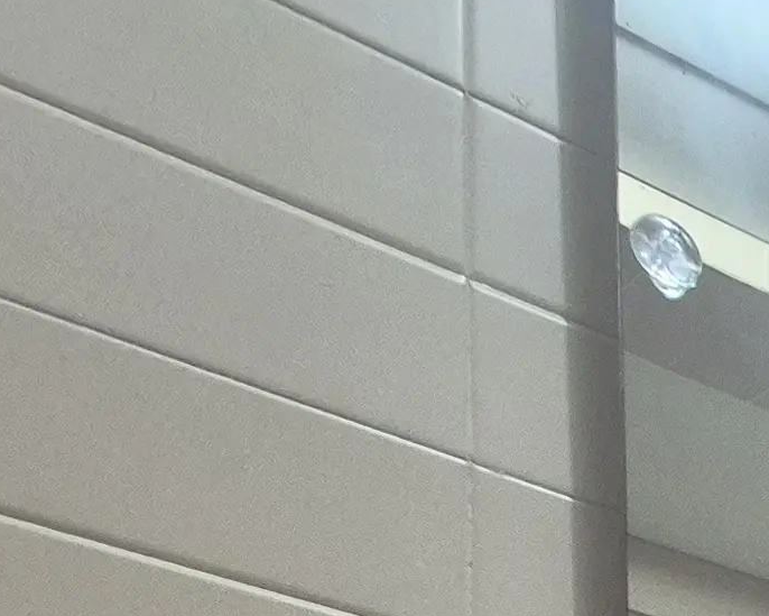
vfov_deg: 14.3
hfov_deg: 14.6
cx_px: 1890
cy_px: 1458
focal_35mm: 74
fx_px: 1684
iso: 320
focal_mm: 2.2
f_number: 2.2
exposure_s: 1/60
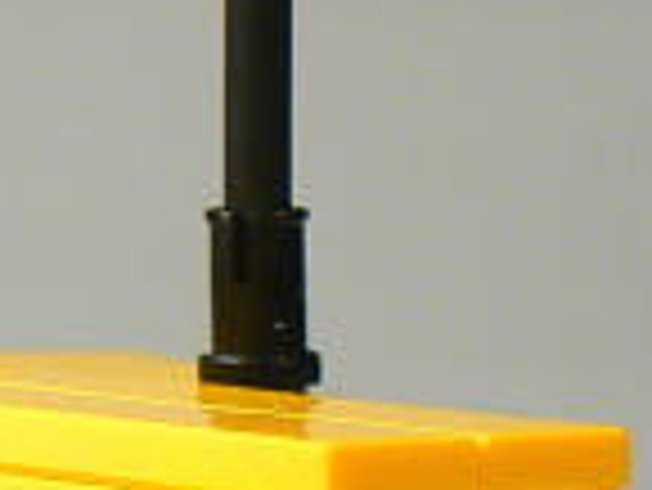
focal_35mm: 398
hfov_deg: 5.0
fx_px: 7503
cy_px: 589
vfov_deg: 3.7
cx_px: 274
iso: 80
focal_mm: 12
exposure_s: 1/20
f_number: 3.2
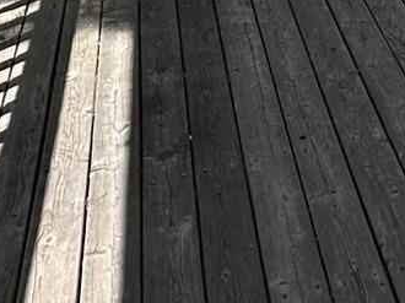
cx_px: 555
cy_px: -443
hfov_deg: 20.2
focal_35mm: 87
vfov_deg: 12.7
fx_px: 1017
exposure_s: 1/703
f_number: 2.2
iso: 40
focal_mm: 2.22
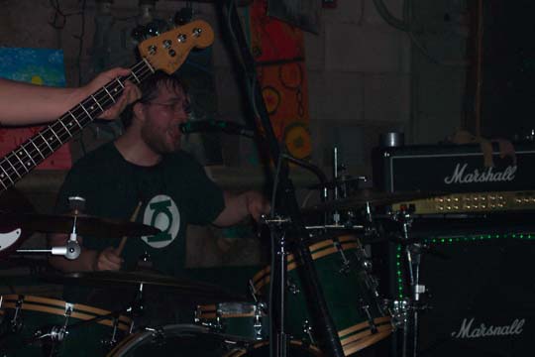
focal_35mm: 114
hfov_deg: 17.9
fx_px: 1694
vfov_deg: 12.0
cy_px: 178
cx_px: 268
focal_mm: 24
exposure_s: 1/90
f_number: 4.8
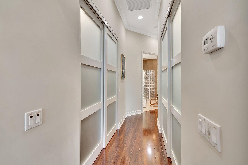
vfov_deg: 77.3
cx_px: 124
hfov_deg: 100.4
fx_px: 103
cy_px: 82
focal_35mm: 15
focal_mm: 10
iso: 1000
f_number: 8
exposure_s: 1/8
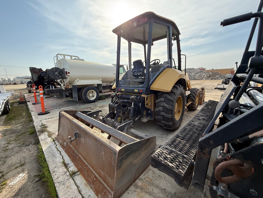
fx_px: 106
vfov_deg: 85.7
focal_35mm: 14
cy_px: 99
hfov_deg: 102.1
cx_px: 132
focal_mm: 2.22
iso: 64
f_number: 2.2
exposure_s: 1/876
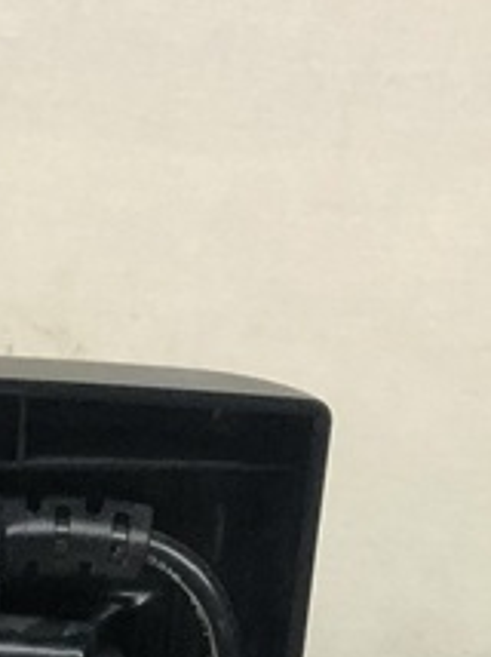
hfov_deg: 10.9
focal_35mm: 132
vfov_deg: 13.4
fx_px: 2501
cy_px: 1194
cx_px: -153
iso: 32
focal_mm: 3.99
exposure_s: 1/30
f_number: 1.8
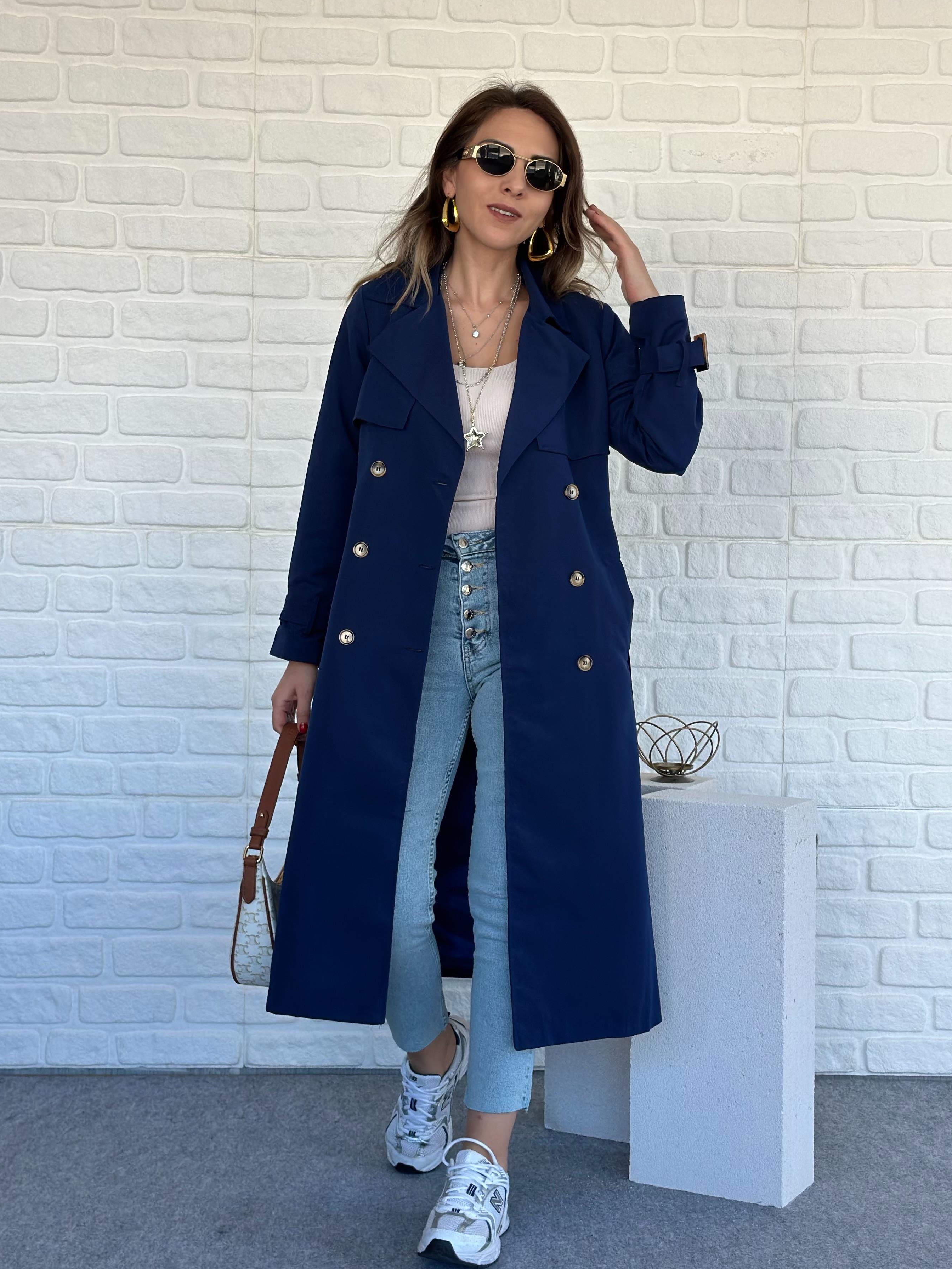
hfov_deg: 27.0
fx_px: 1980
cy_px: 636
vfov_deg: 35.5
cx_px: 449
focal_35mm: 54
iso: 80
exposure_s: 1/364
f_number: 1.78
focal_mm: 6.86
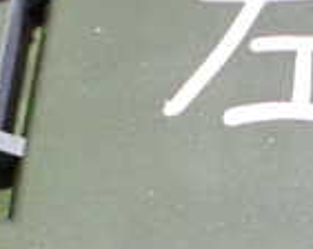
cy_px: 242
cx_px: 322
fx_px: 1155
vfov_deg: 12.2
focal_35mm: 125
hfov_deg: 15.1
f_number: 2.3
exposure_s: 1/40
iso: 800
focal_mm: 5.4
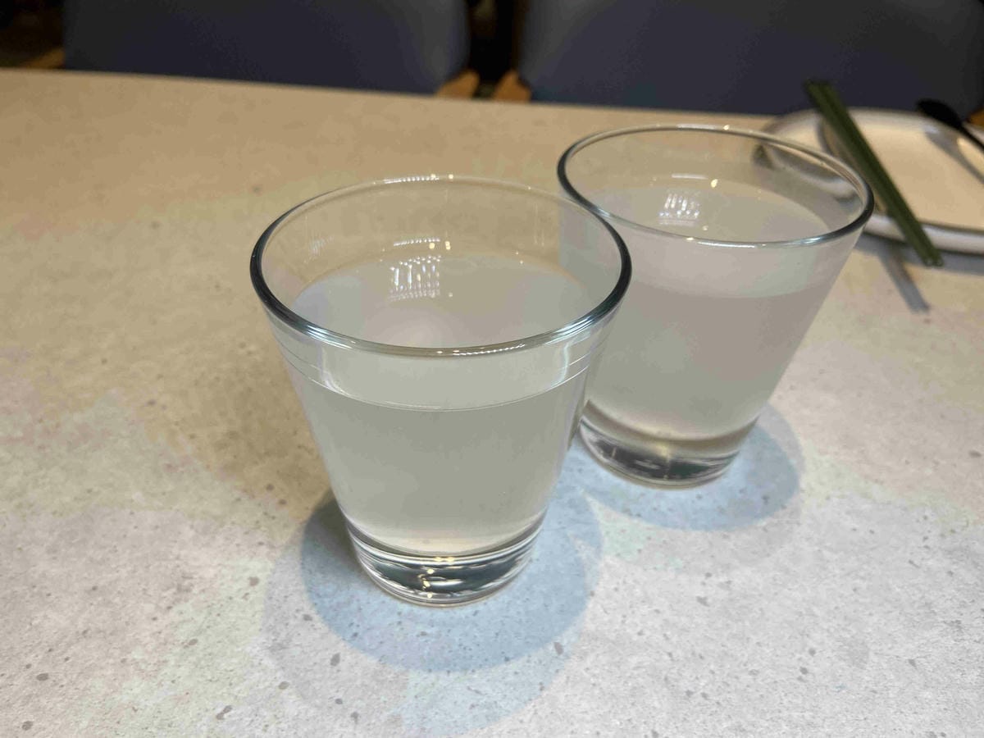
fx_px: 739
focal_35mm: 26
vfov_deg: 53.1
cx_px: 492
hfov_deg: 67.3
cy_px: 369
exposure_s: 1/293
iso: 32
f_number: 1.8
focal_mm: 4.25
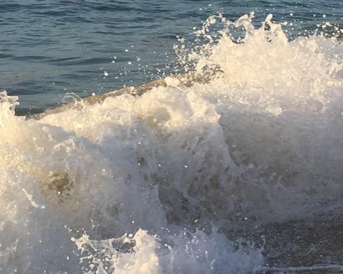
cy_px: 4
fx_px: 954
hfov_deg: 20.4
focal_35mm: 94
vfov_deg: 16.0
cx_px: 129
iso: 32
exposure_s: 1/860
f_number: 2.2
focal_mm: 4.15
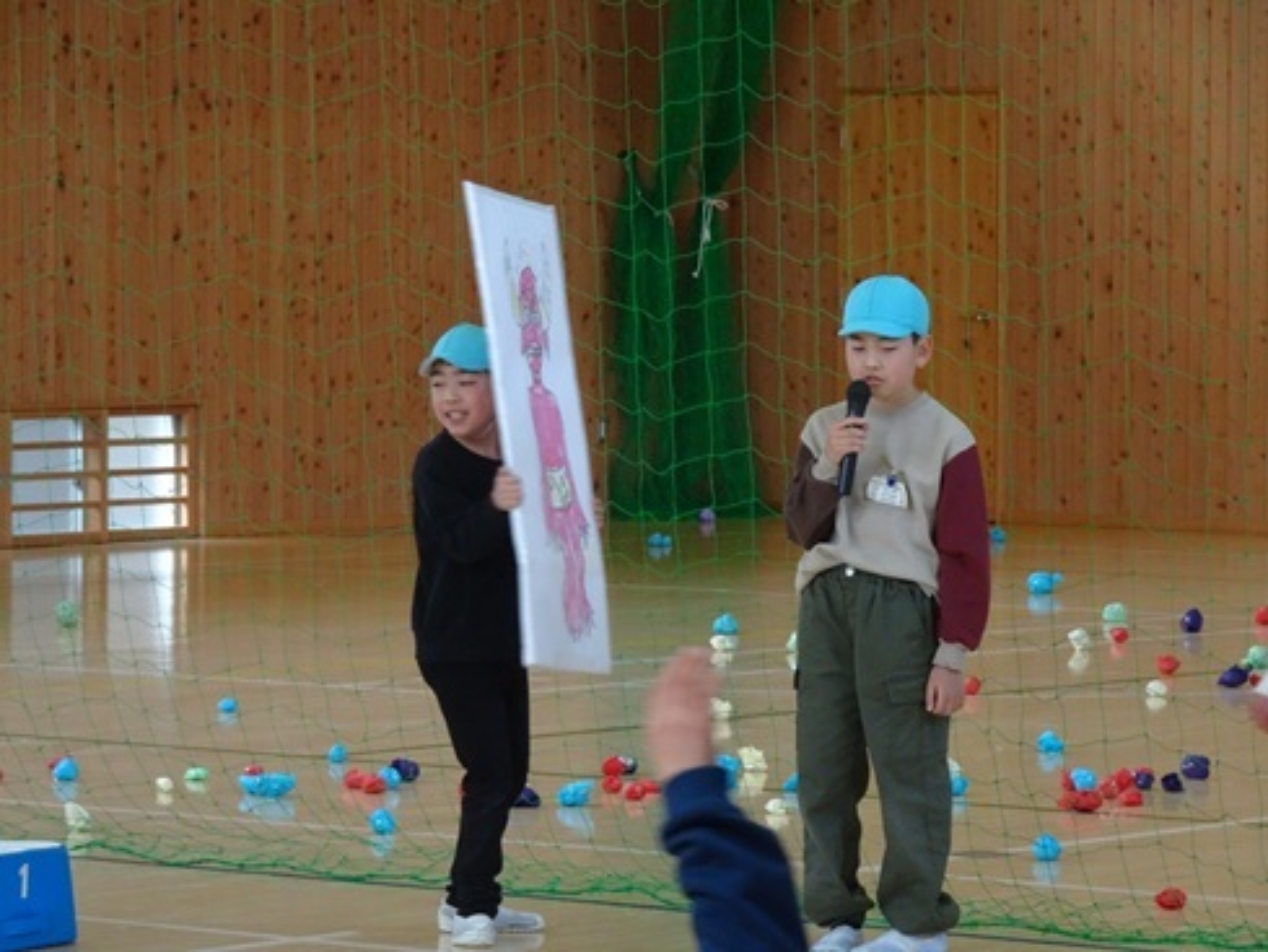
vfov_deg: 8.3
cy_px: 476
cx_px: 634
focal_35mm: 178
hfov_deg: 11.1
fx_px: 6522
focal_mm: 30.42
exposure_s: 1/100
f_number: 5.6
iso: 800
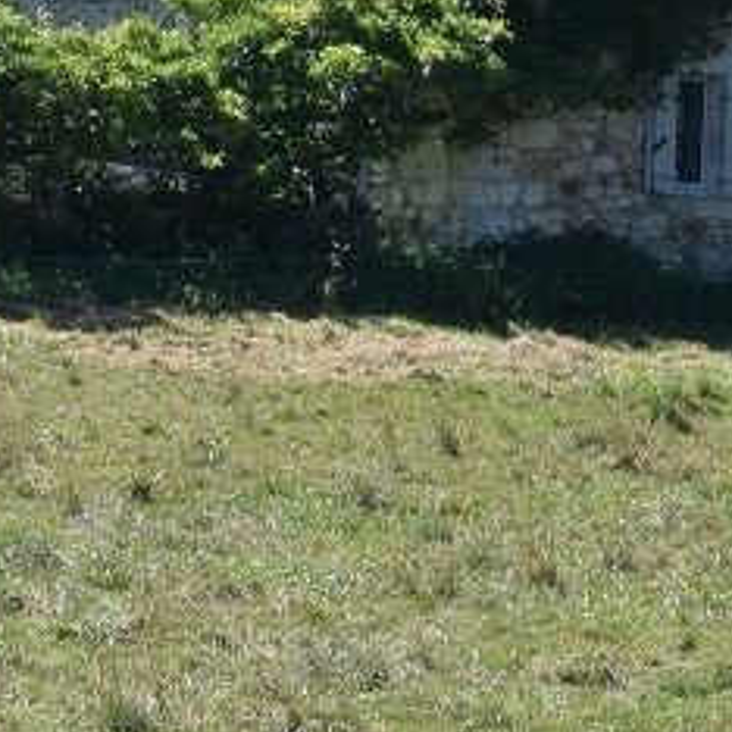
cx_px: -350
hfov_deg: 2.9
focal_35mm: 612
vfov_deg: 2.9
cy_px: -594
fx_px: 14635
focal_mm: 75
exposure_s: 1/320
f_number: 9
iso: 200
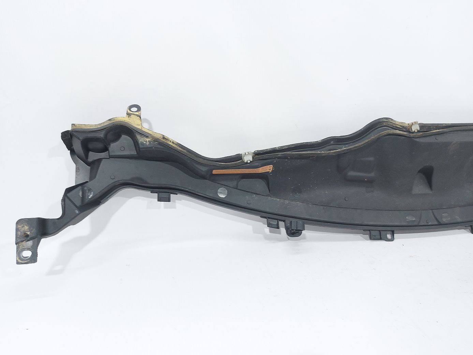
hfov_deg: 71.6
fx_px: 328
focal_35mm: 24
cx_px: 236
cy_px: 178
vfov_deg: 56.8
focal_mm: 5.23
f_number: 1.8
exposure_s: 1/50
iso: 80
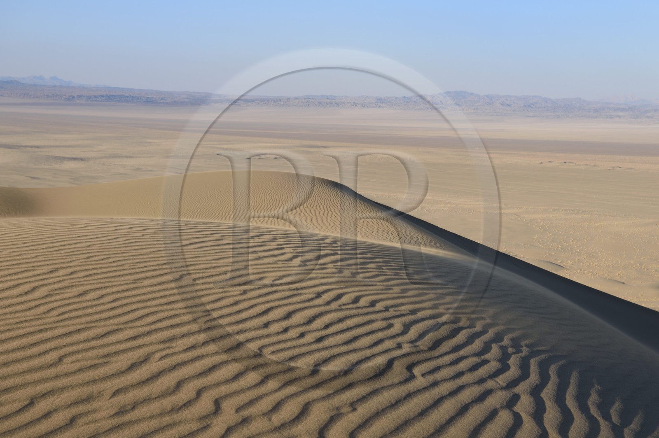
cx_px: 330
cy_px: 219
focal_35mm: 55
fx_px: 1006
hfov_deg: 36.3
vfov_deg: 24.6
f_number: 9
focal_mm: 55
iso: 200
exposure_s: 1/250
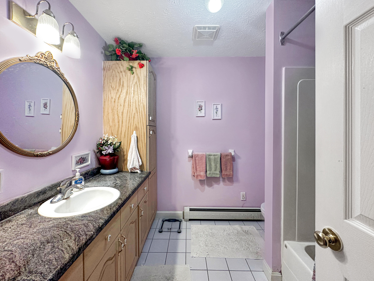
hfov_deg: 102.1
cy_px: 140
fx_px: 151
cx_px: 187
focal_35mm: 14
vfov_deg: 85.7
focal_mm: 2.22
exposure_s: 1/120
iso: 250
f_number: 2.2
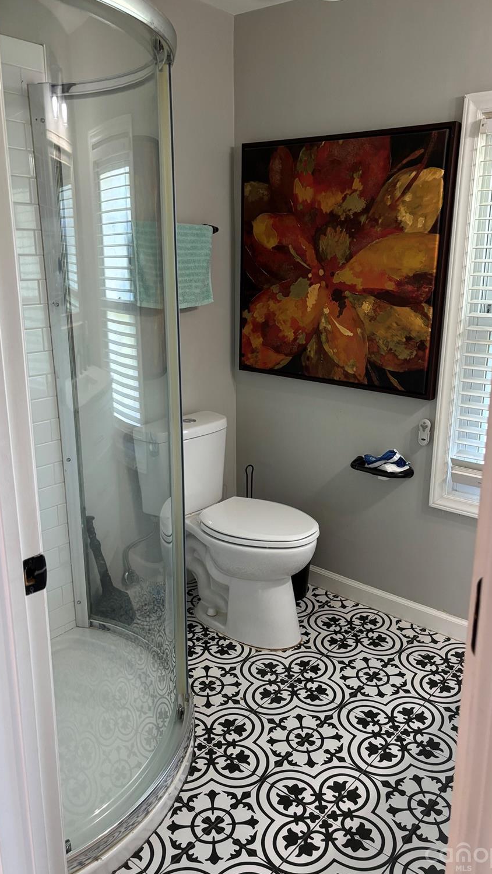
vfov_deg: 66.1
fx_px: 672
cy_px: 436
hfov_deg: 40.1
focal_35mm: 29
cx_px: 275
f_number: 1.6
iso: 200
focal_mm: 5.96
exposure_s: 1/60
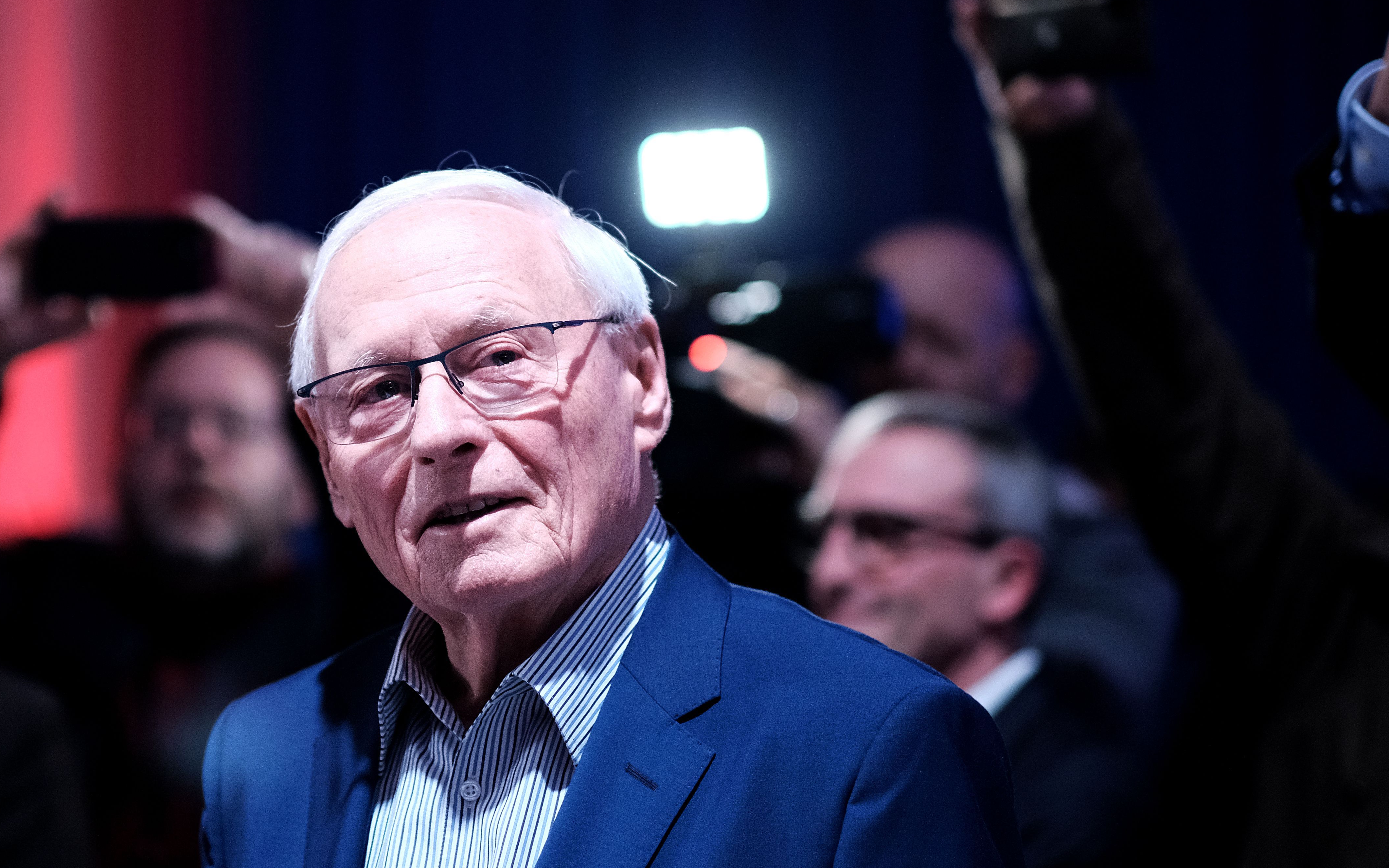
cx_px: 459
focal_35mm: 121
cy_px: 467
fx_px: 4580
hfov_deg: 17.2
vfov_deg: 10.8
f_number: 2
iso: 2000
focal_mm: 56
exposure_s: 1/320
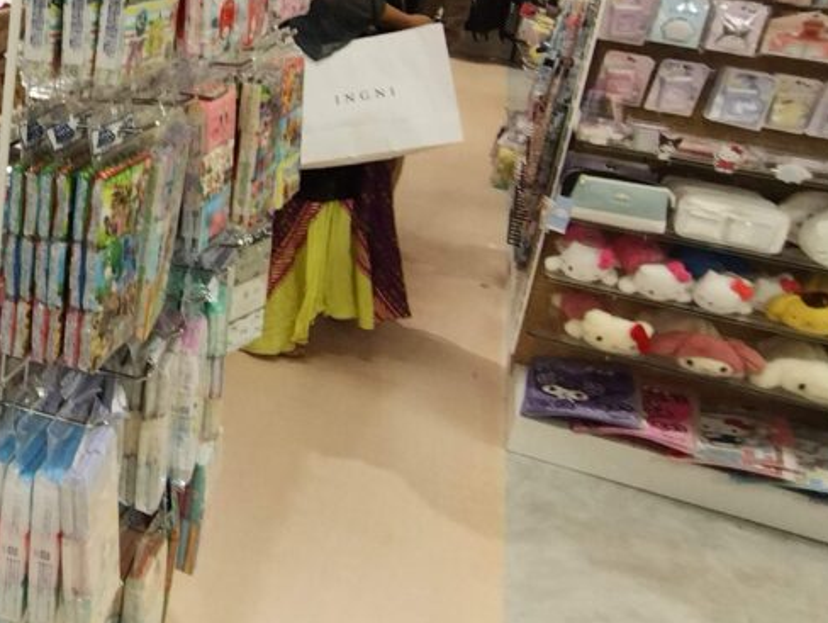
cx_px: -19
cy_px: 170
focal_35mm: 42
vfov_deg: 33.8
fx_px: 1006
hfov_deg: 39.0
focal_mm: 1.66
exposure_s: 1/60
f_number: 2.2
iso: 172
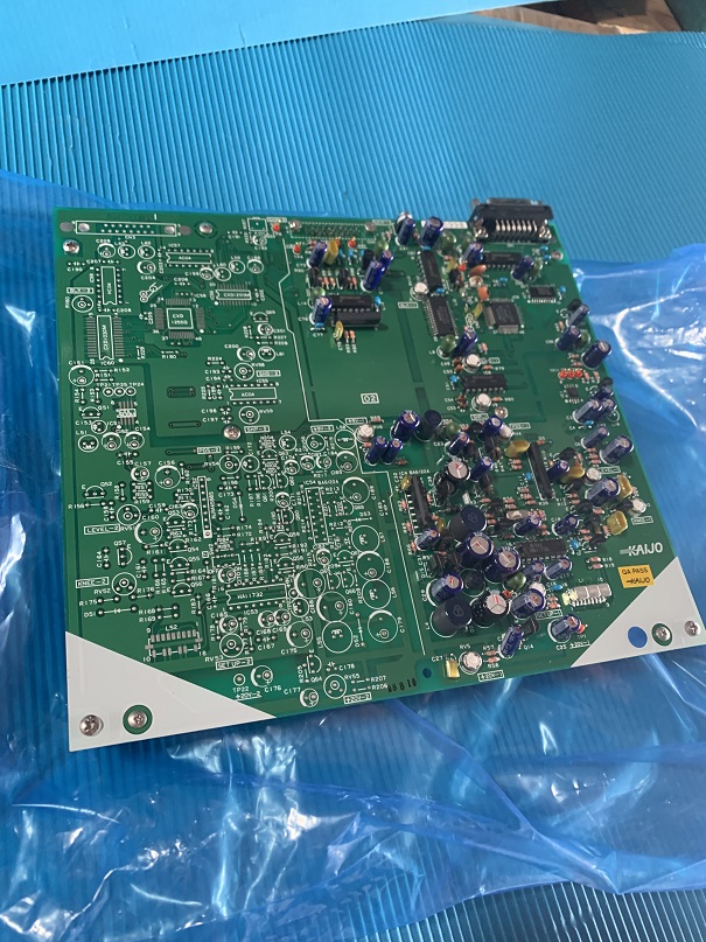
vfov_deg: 67.3
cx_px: 353
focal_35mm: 26
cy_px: 471
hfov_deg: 53.1
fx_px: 707
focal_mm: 4.25
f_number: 1.8
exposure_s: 1/47
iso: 400
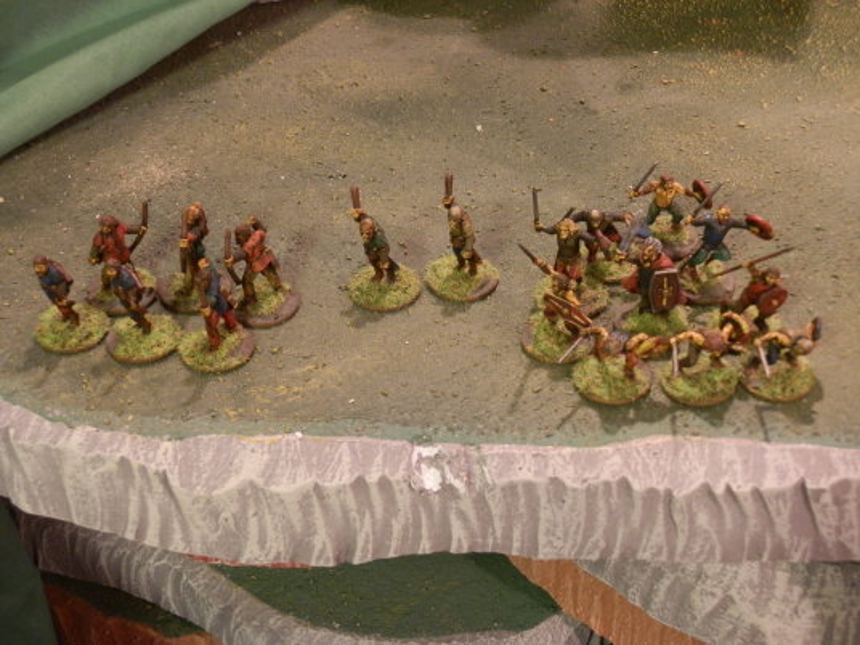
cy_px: 322
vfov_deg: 24.0
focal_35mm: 61
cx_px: 430
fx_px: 1515
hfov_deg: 31.7
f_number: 3.7
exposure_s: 1/8
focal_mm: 10.99
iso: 250
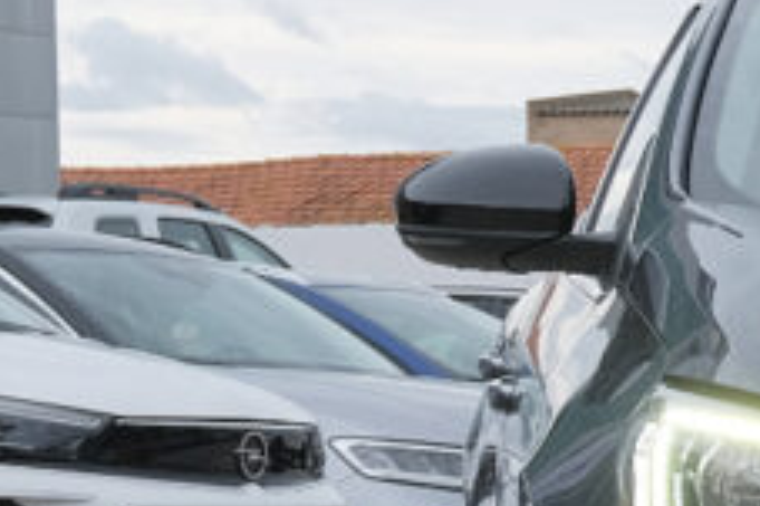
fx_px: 3523
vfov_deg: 8.1
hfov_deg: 11.3
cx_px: 1470
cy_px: 571
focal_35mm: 167
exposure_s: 1/80
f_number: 9
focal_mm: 24.9
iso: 500
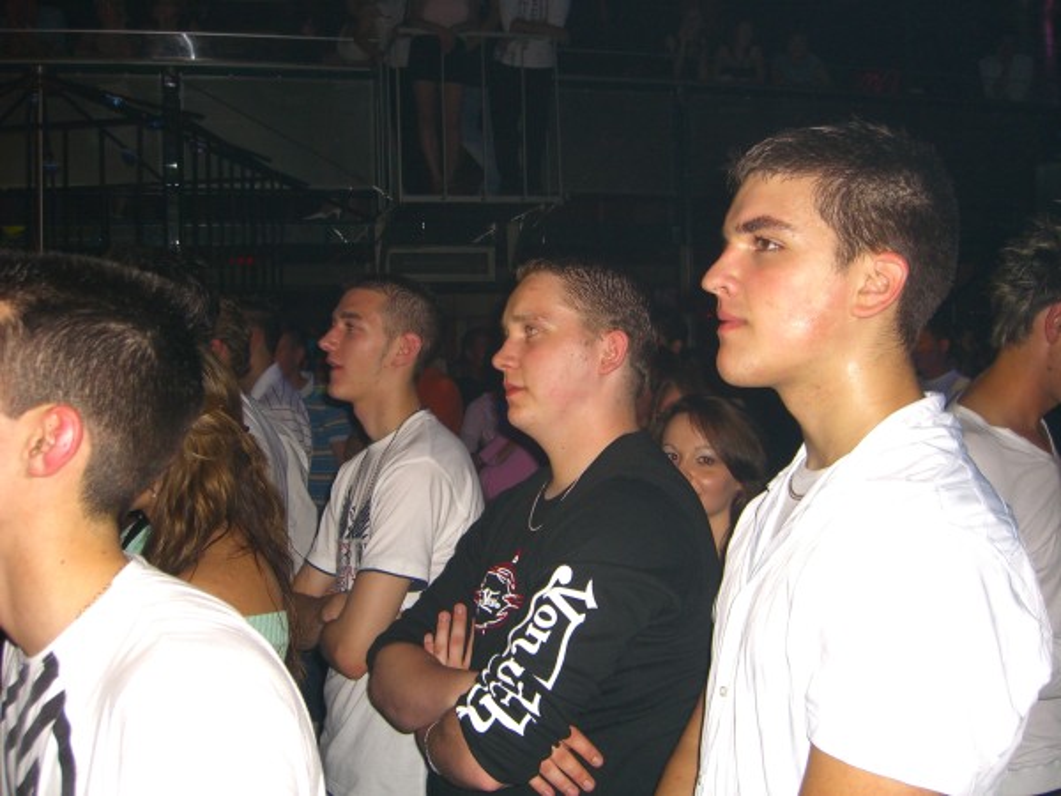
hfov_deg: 49.0
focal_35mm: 38
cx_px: 530
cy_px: 398
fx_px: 1165
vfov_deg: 37.7
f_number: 2.8
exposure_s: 1/60
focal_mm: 7.9
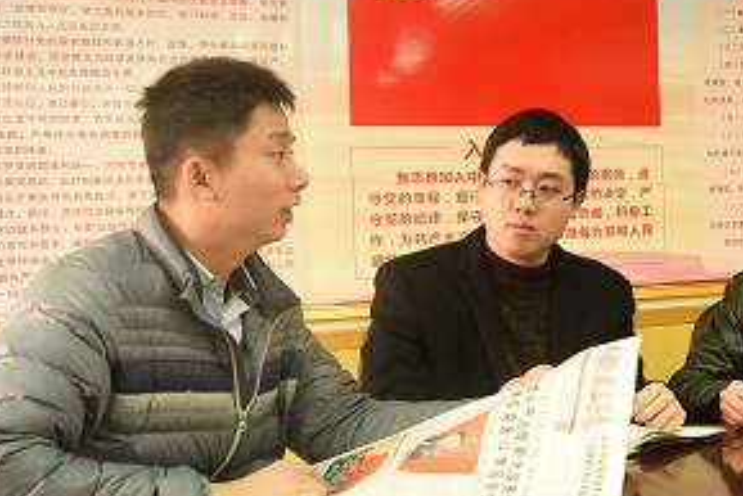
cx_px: 843
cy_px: 191
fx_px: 1301
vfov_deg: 21.6
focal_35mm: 63
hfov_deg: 28.5
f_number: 3.5
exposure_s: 1/50
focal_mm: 26
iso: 800
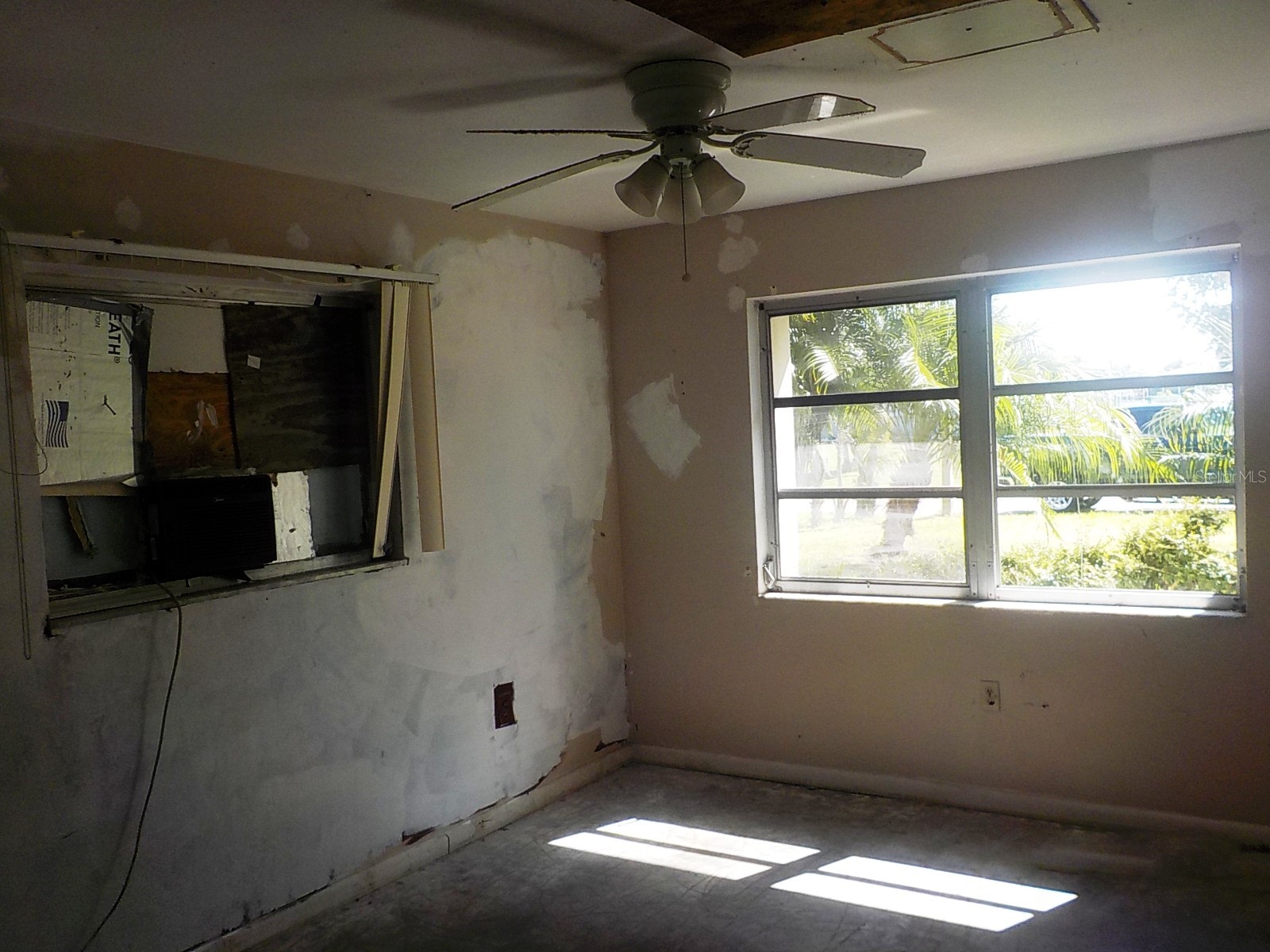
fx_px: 1101
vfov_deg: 46.8
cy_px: 476
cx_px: 635
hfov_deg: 60.0
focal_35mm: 30
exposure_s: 1/160
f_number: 3.3
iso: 125
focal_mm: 4.1
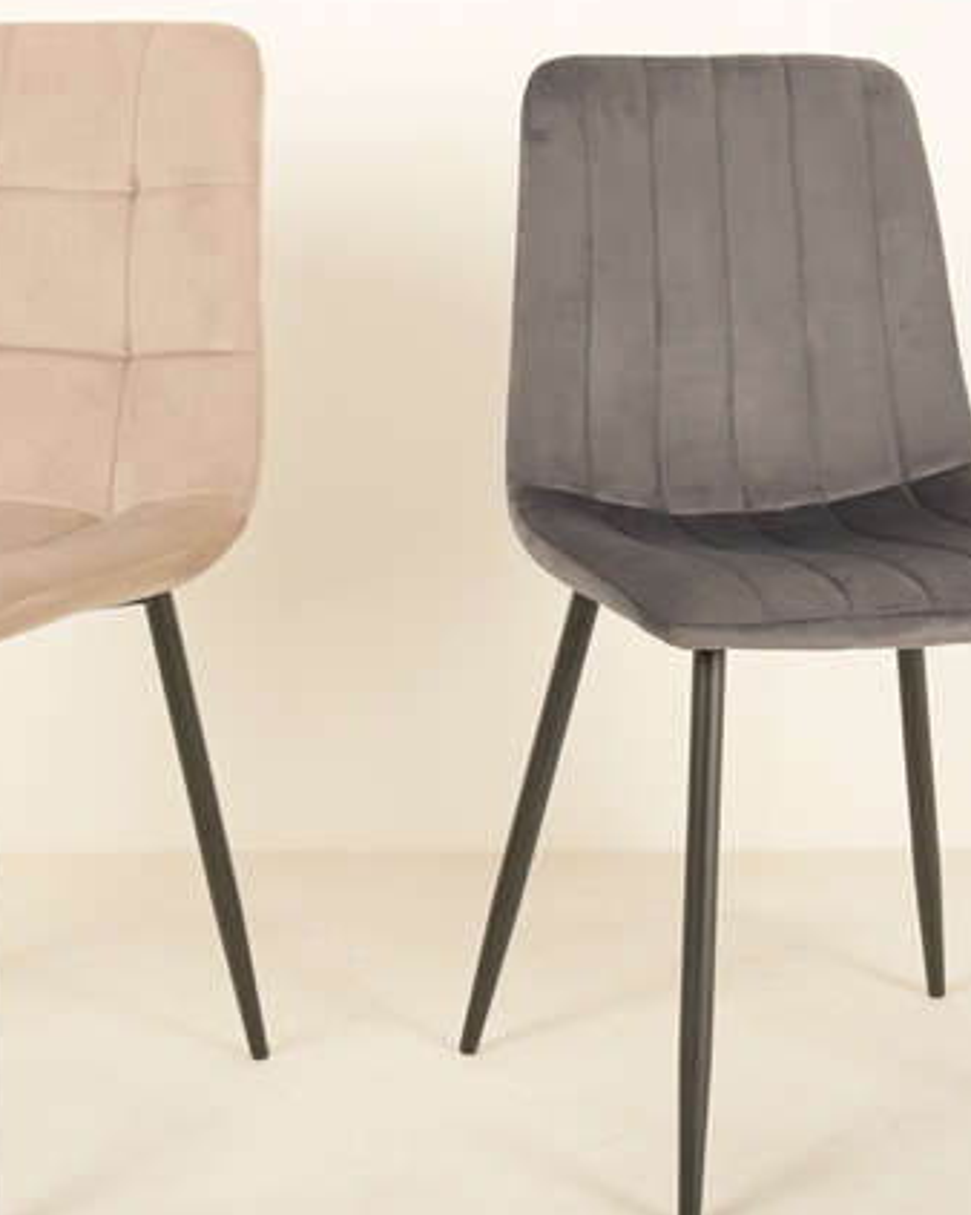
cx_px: 414
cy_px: 585
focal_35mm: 70
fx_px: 2516
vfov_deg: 27.1
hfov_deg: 21.8
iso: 100
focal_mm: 42
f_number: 10
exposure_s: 1/160
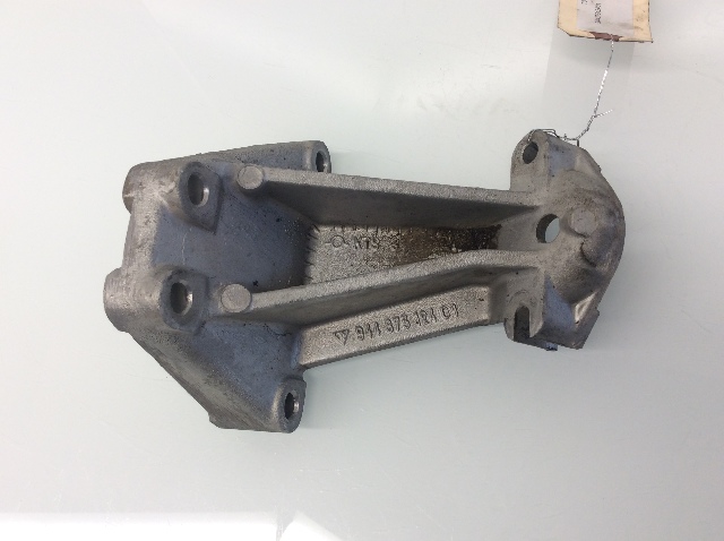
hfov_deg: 56.9
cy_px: 270
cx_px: 362
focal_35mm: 32
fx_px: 668
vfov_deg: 44.1
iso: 32
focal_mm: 3.3
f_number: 2.4
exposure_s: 1/40
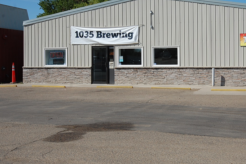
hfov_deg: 37.1
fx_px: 362
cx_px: 168
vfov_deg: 25.3
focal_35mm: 53
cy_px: 57
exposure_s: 1/400
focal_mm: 24
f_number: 10
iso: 200
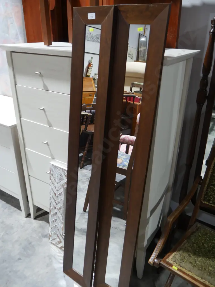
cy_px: 144
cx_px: 108
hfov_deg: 49.8
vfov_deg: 63.4
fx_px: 232
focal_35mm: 28
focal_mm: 14
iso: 500
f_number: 3.5
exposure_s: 1/60
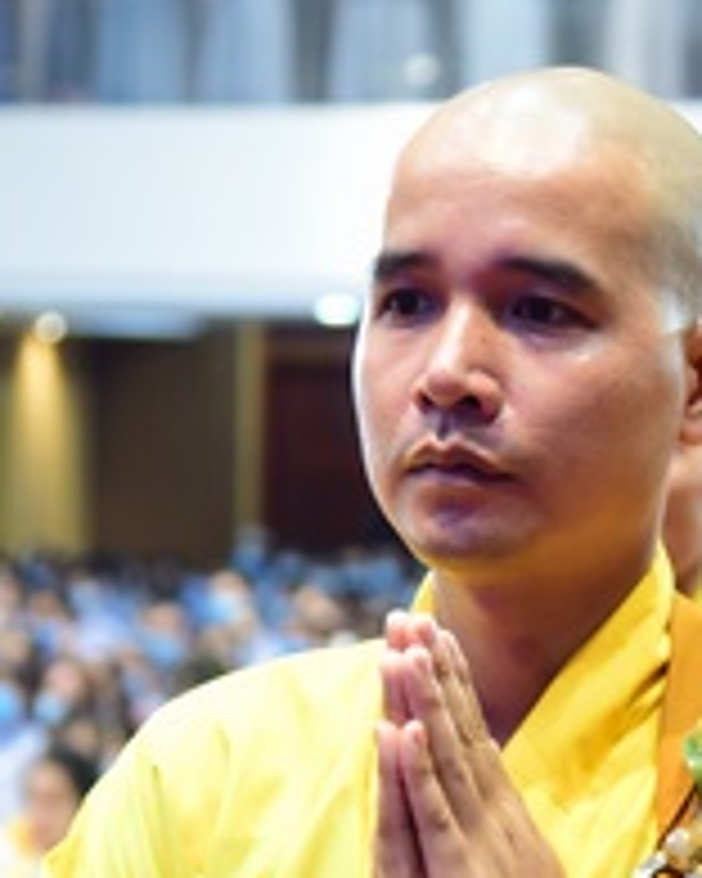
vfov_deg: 9.9
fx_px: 5038
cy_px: 644
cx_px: 497
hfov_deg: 8.0
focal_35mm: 194
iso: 1000
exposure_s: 1/30
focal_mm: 62
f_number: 4
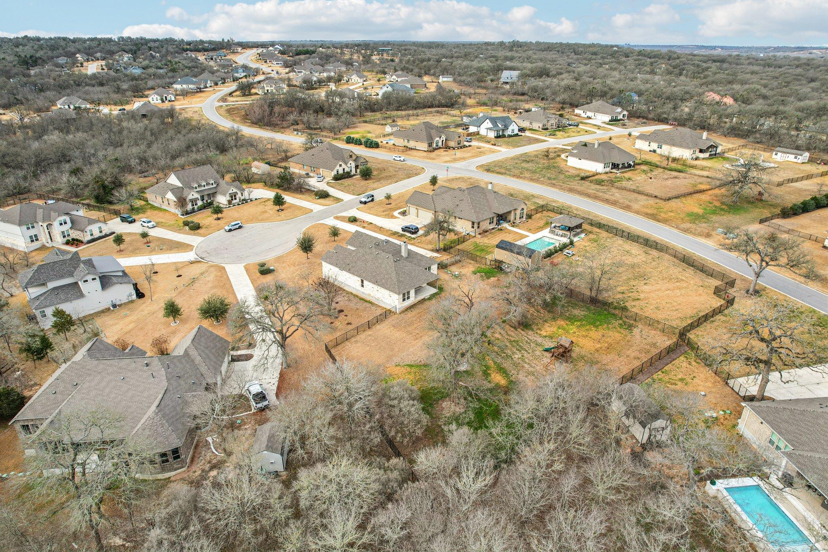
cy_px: 276
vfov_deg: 57.2
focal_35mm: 22
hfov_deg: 78.6
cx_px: 414
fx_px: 506
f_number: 2.8
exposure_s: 1/500
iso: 110
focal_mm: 8.4
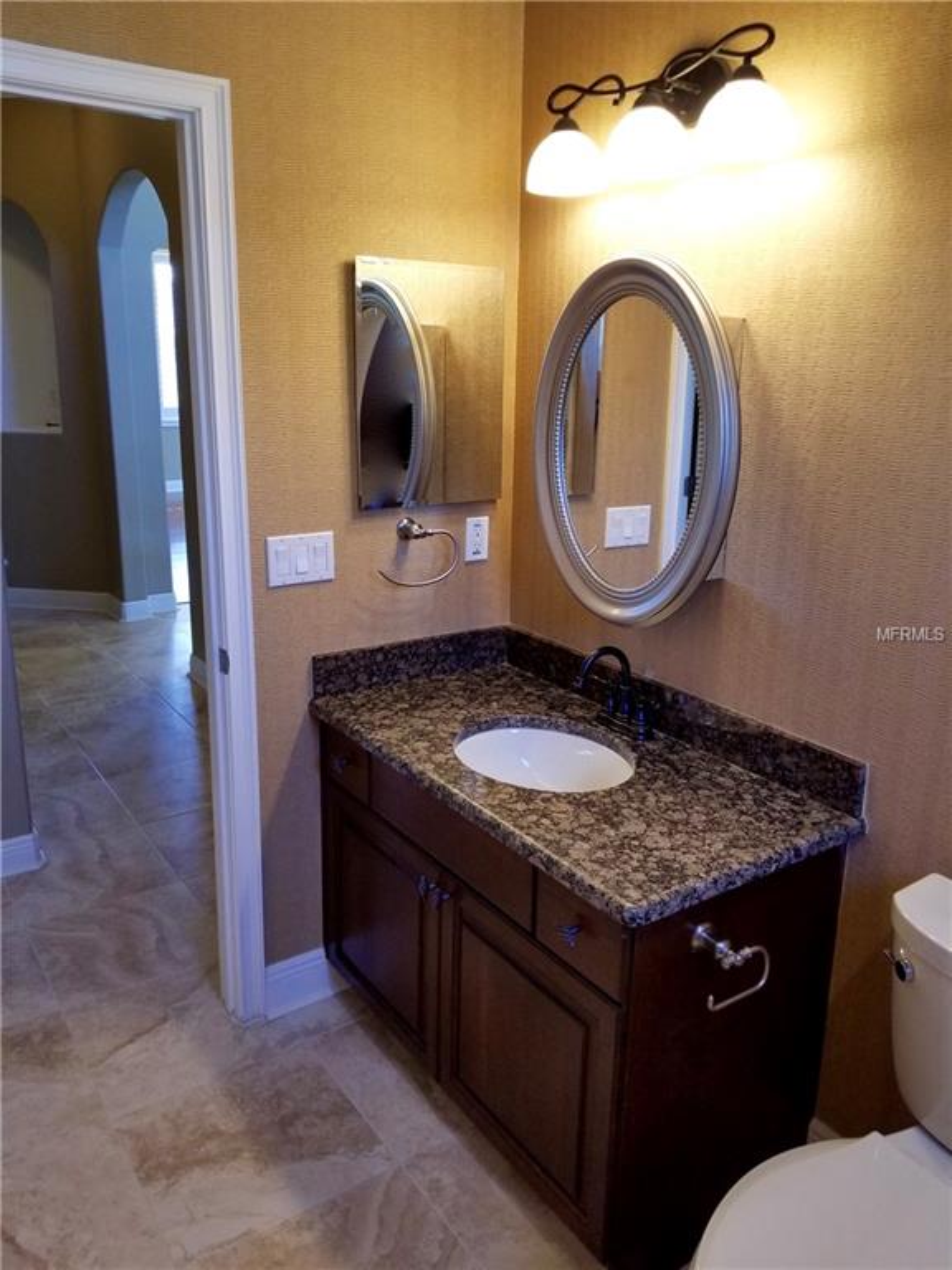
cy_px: 635
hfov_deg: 53.1
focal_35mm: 26
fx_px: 953
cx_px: 476
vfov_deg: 67.3
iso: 125
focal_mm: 4.25
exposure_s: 1/60
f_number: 1.7
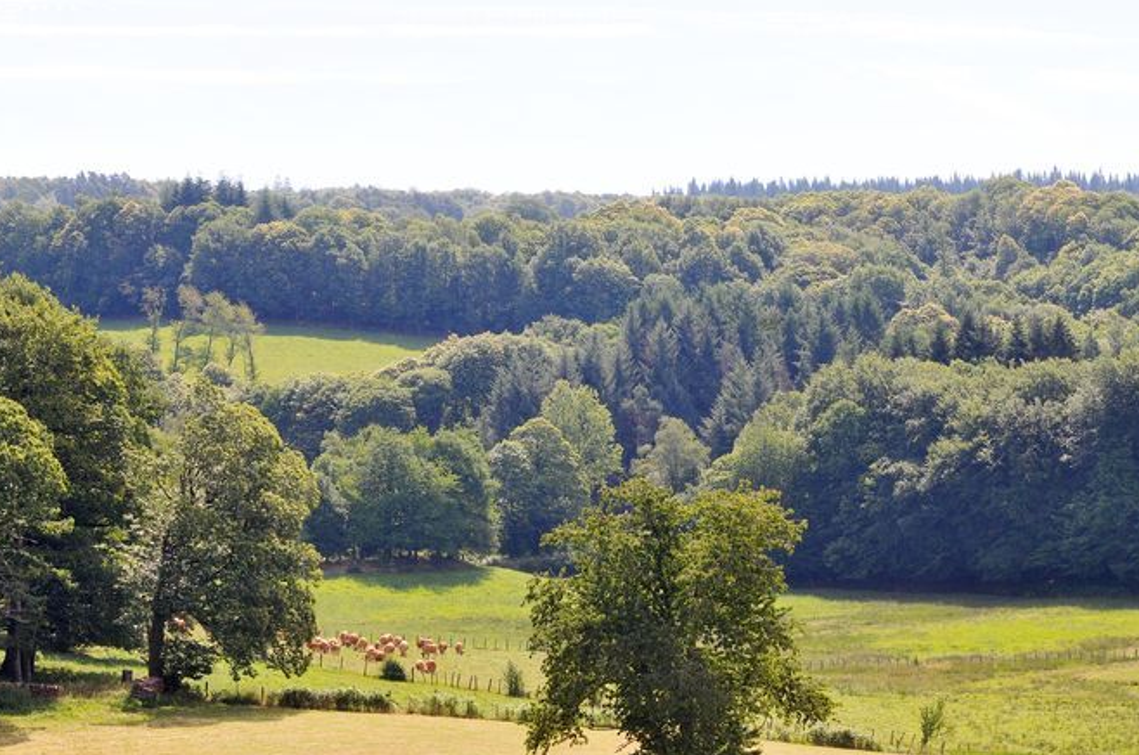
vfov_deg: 9.4
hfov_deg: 14.1
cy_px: 442
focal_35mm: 146
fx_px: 4610
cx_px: 518
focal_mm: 80
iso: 250
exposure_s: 1/250
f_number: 8
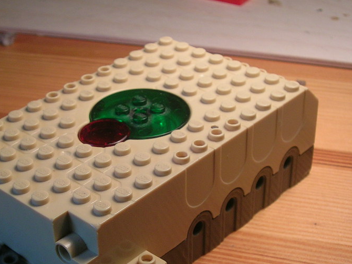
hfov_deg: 24.0
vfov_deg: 18.1
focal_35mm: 81
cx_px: 112
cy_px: 187
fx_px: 824
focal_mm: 8
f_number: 3.2
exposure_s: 1/136
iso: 50
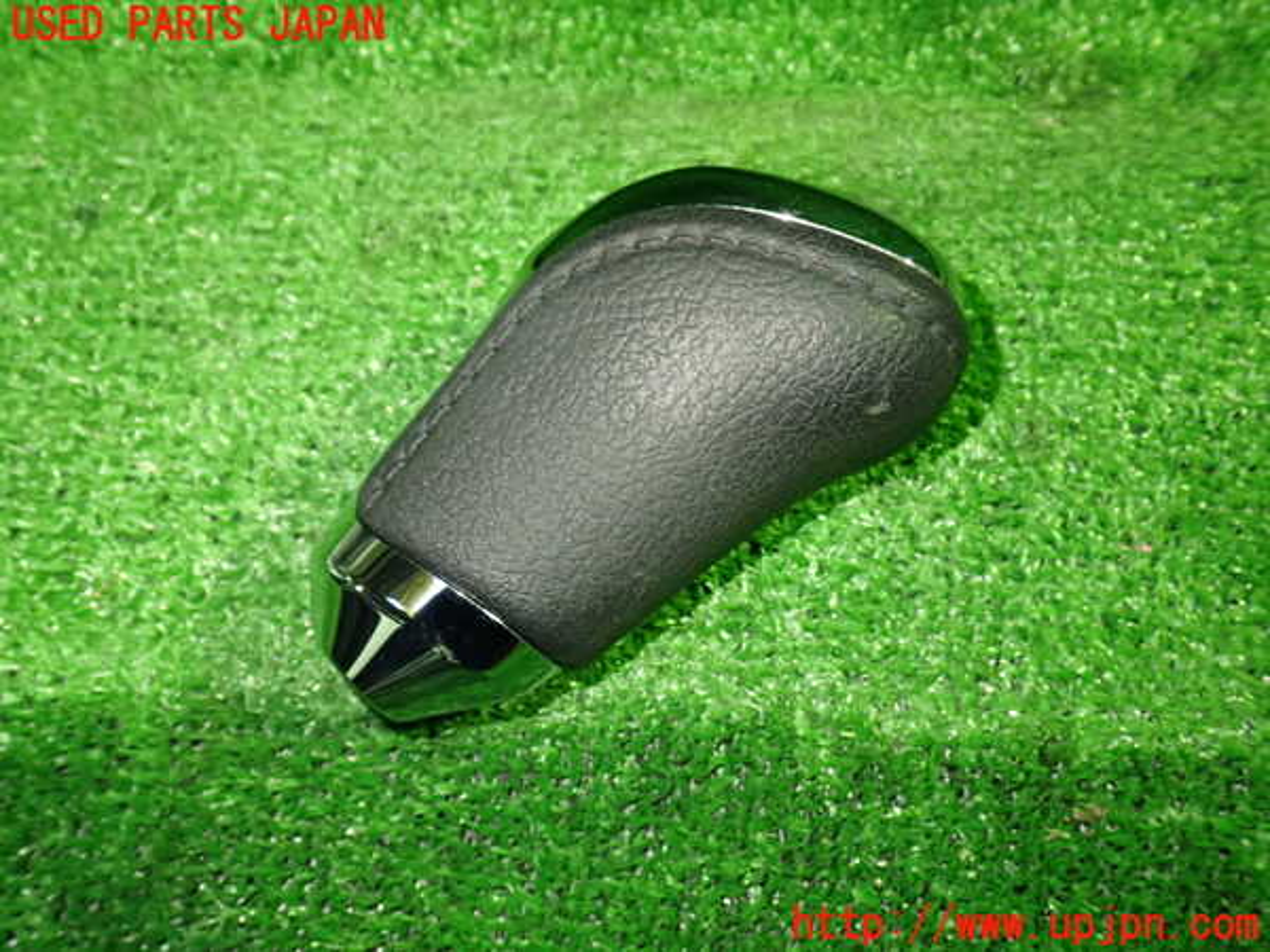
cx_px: 635
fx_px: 1174
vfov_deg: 44.2
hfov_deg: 56.8
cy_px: 476
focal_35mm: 32
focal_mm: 5.79
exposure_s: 1/30
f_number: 2.4
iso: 500
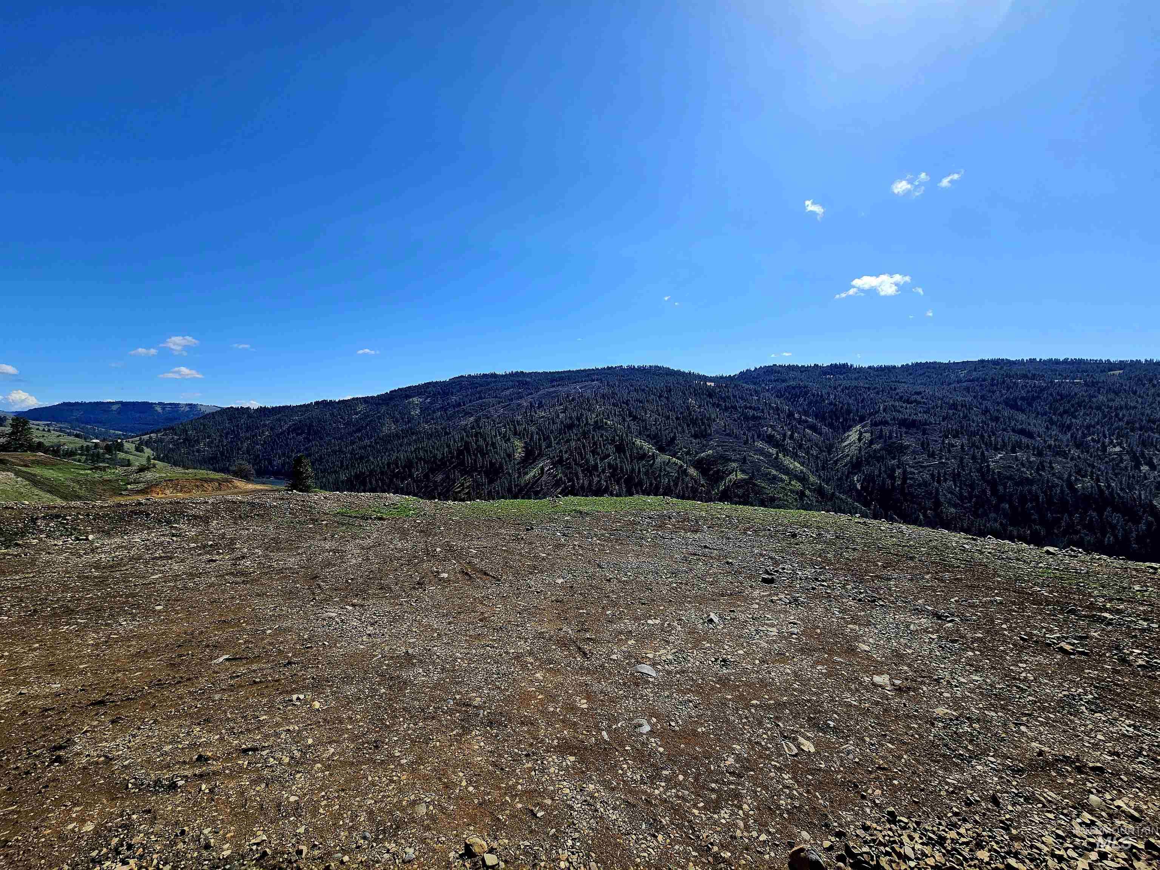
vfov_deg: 89.9
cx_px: 580
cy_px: 435
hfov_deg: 106.2
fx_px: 436
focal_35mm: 13
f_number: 2.2
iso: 50
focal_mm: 2.2
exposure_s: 1/3333
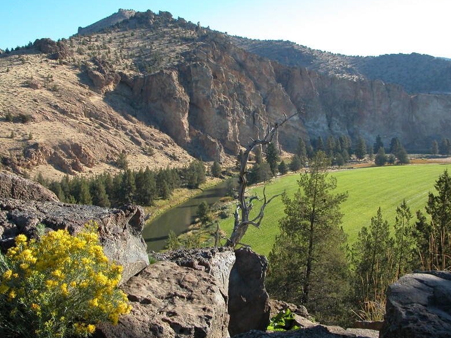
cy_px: 168
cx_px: 231
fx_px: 469
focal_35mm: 36
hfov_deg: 51.4
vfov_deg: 39.6
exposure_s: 1/192
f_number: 5
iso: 100
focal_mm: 8.9
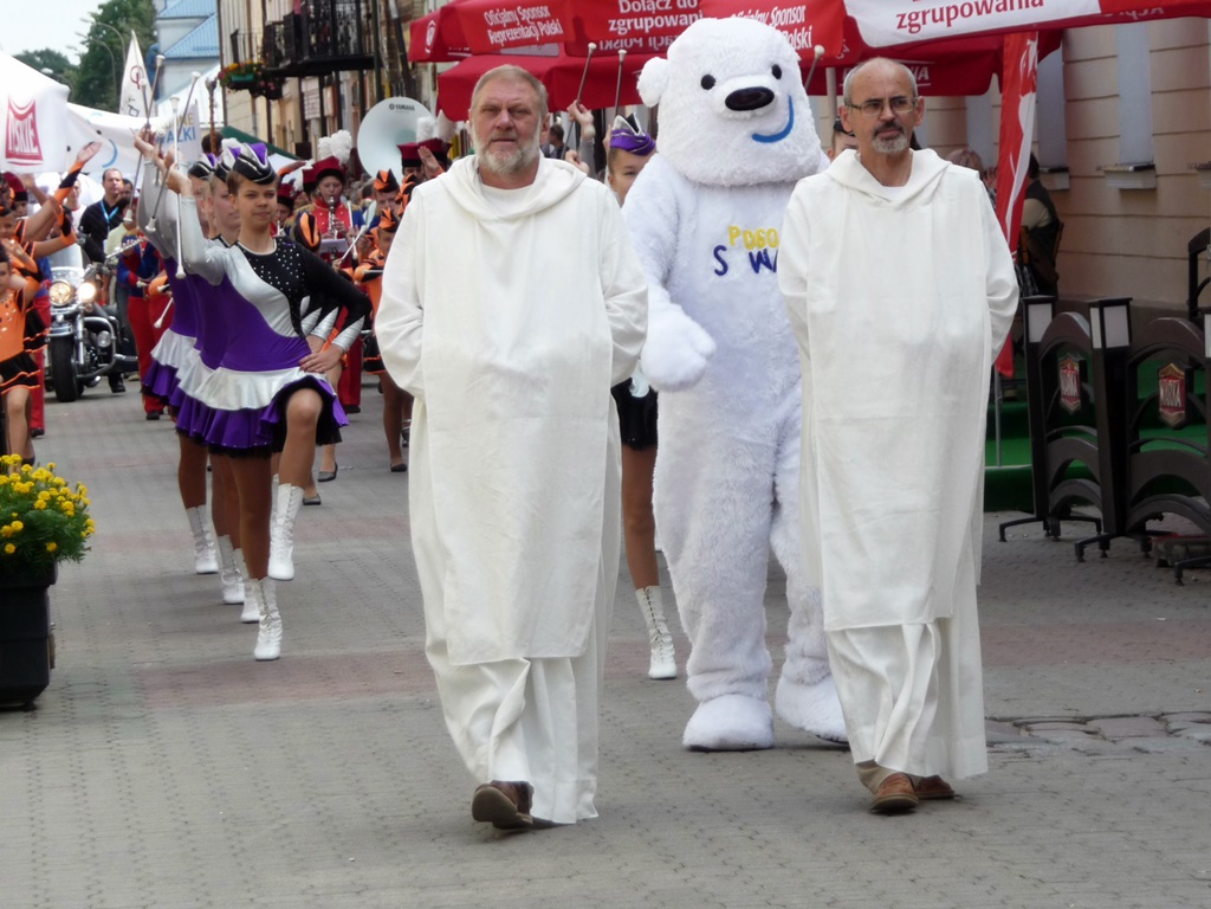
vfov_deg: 7.0
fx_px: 7417
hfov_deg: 9.3
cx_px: 606
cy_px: 454
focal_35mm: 212
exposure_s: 1/320
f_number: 4.8
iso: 100
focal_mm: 36.4
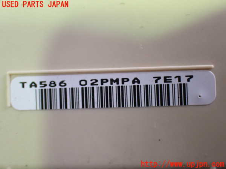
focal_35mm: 62
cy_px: 84
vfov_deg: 23.7
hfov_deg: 31.2
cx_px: 113
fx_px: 405
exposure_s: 1/60
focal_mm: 11.09
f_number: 3.6
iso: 1600
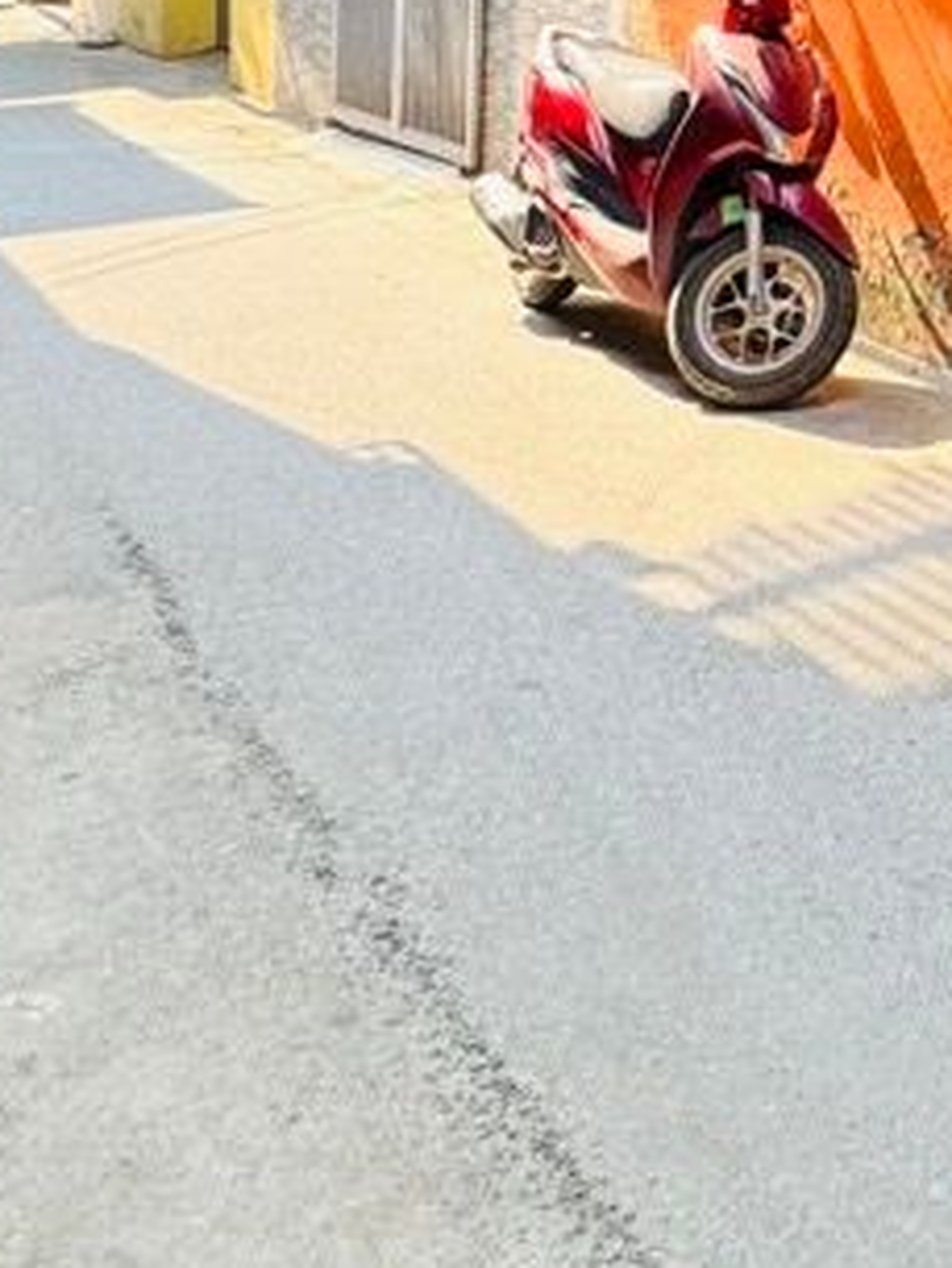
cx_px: 1268
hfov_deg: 26.0
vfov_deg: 35.2
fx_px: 1722
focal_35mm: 47
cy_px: -91
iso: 80
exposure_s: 1/99
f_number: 2.2
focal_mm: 2.22
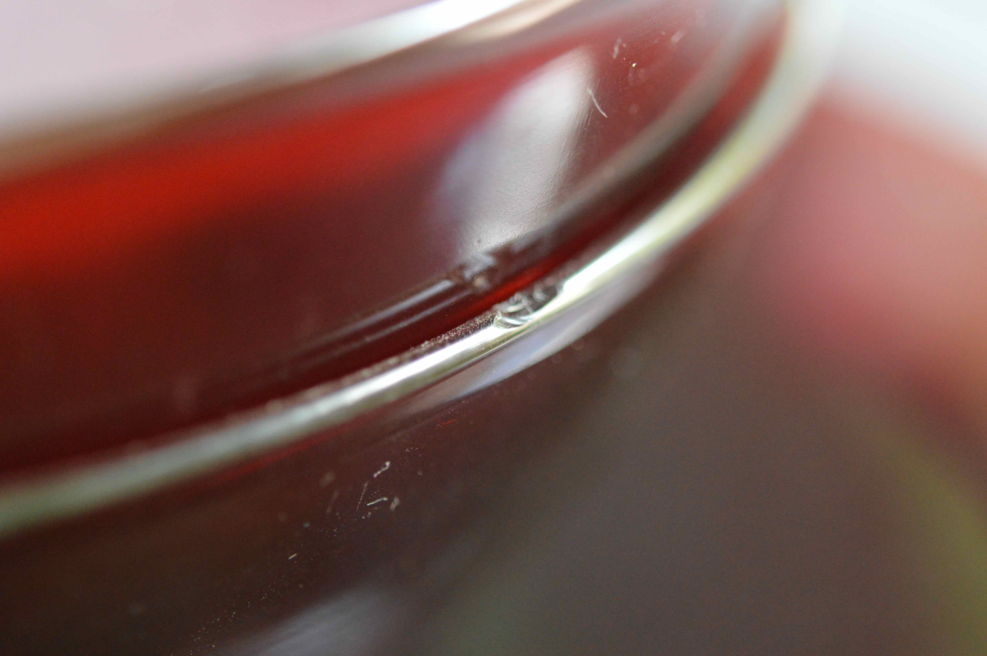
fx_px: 2465
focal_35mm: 90
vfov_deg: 15.2
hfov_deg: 22.6
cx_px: 494
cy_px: 328
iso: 2500
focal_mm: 60
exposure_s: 1/60
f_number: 3.2
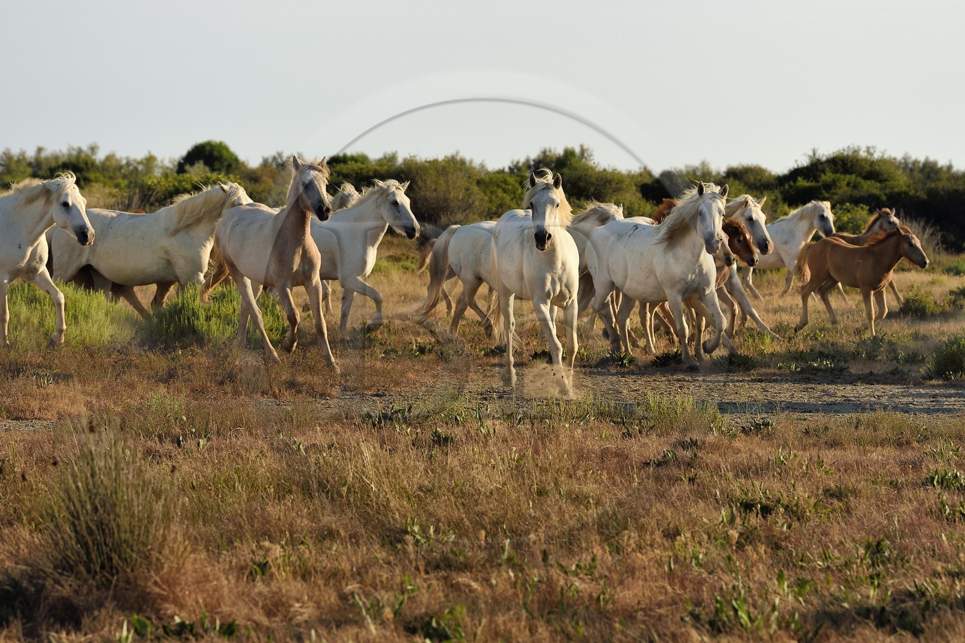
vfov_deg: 10.5
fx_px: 3484
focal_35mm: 130
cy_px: 322
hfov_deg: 15.8
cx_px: 482
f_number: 6.3
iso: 200
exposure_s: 1/800
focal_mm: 130
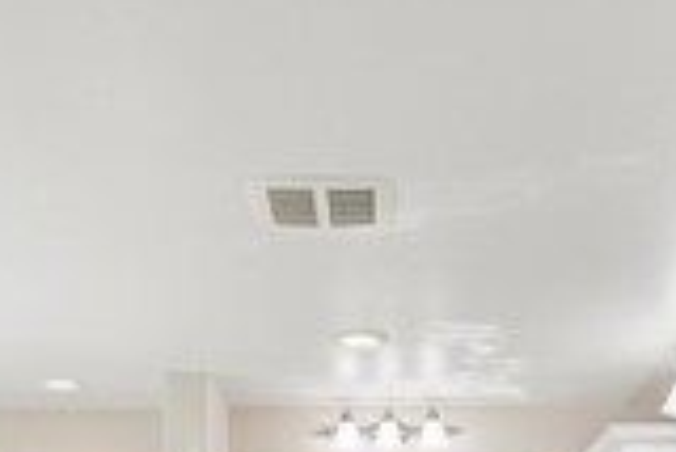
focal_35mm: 52
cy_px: 672
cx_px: 384
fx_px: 977
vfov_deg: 21.8
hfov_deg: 38.1
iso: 200
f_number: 8
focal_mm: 13
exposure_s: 1/30
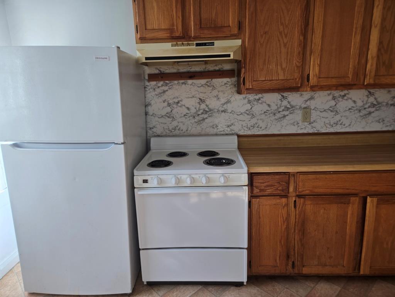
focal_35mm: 23
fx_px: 262
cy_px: 148
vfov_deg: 58.9
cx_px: 198
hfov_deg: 73.9
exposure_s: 1/120
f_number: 1.8
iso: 64
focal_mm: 5.4
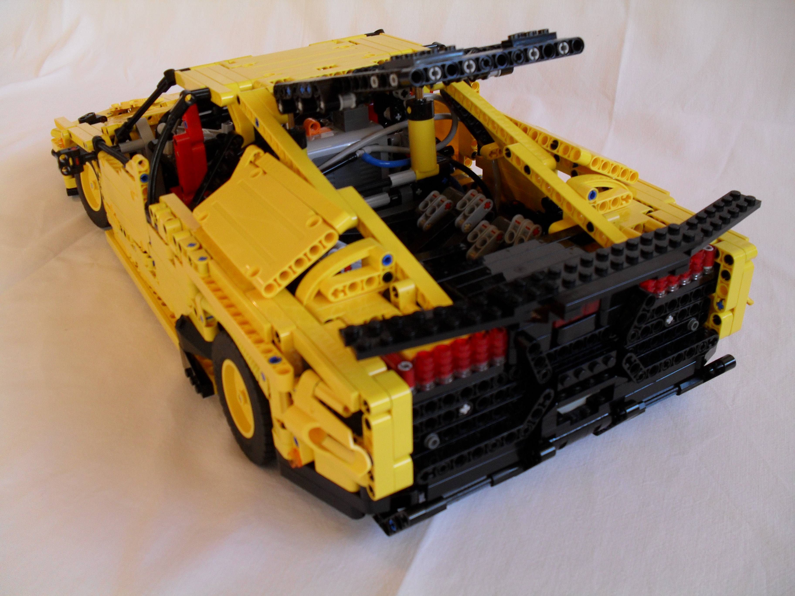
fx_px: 804
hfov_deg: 52.6
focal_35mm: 35
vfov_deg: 40.7
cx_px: 398
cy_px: 298
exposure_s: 1/45
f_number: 3.2
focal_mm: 6.3
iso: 100
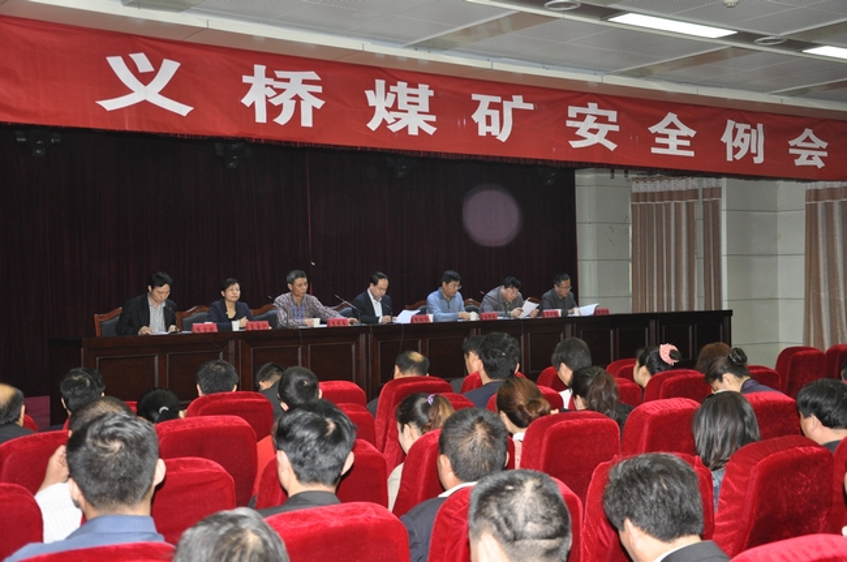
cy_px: 281
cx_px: 424
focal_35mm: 48
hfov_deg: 41.2
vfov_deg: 28.0
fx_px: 1127
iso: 800
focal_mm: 32
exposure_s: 1/60
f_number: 4.2
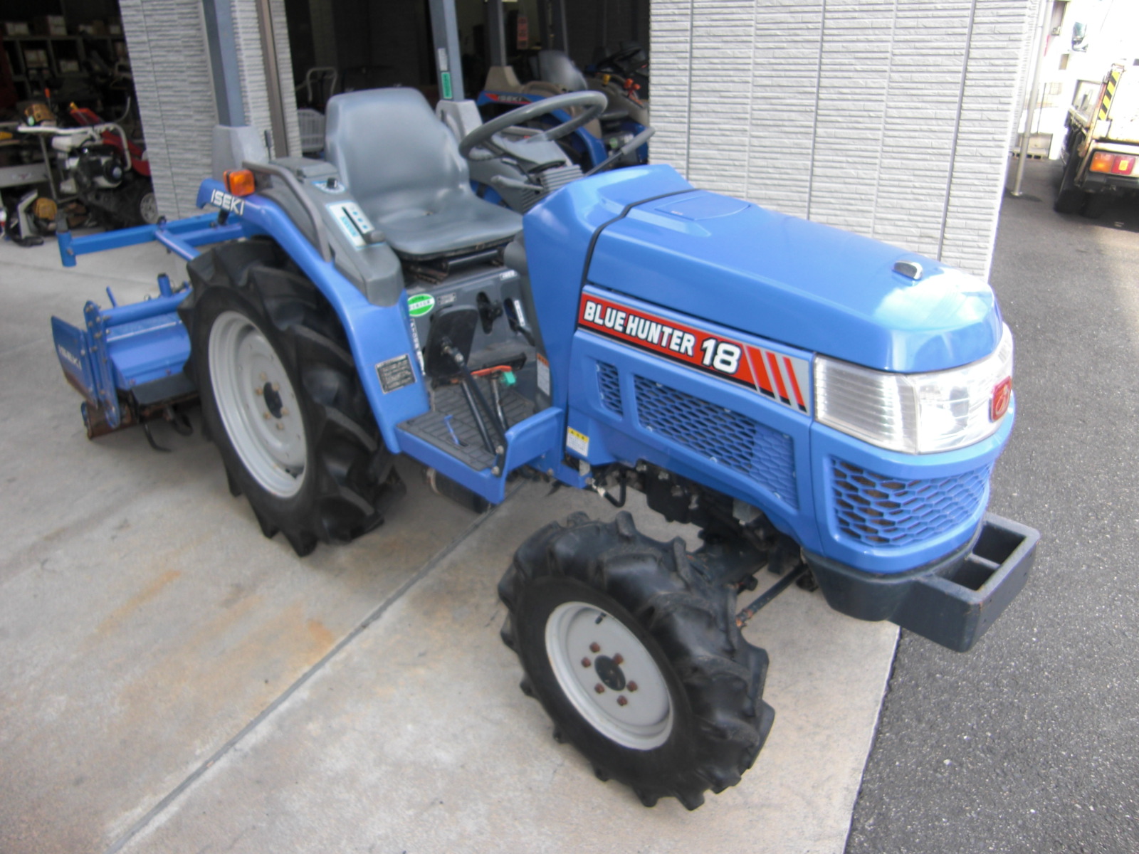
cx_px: 570
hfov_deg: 63.4
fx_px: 921
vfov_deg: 49.7
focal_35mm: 28
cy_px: 427
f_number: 2.6
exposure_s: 1/160
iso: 50
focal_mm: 4.9
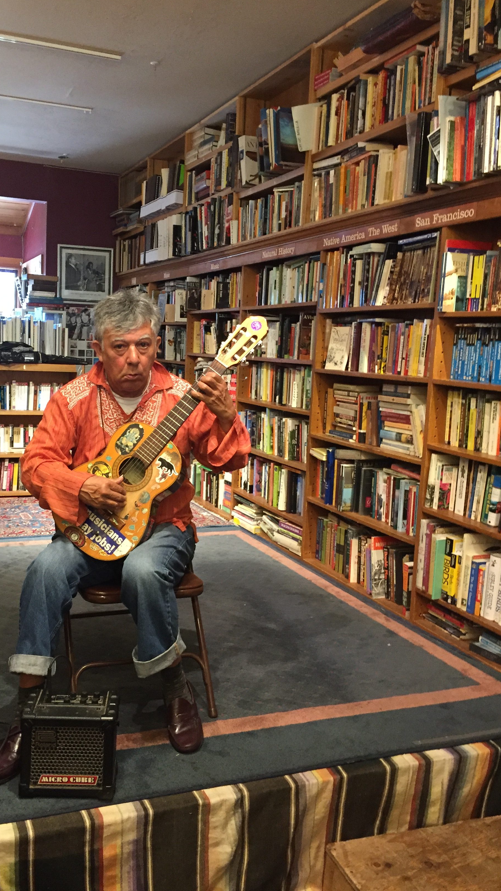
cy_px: 448
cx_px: 178
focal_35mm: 32
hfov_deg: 36.4
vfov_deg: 61.0
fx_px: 756
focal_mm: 4.15
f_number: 2.2
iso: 250
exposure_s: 1/24
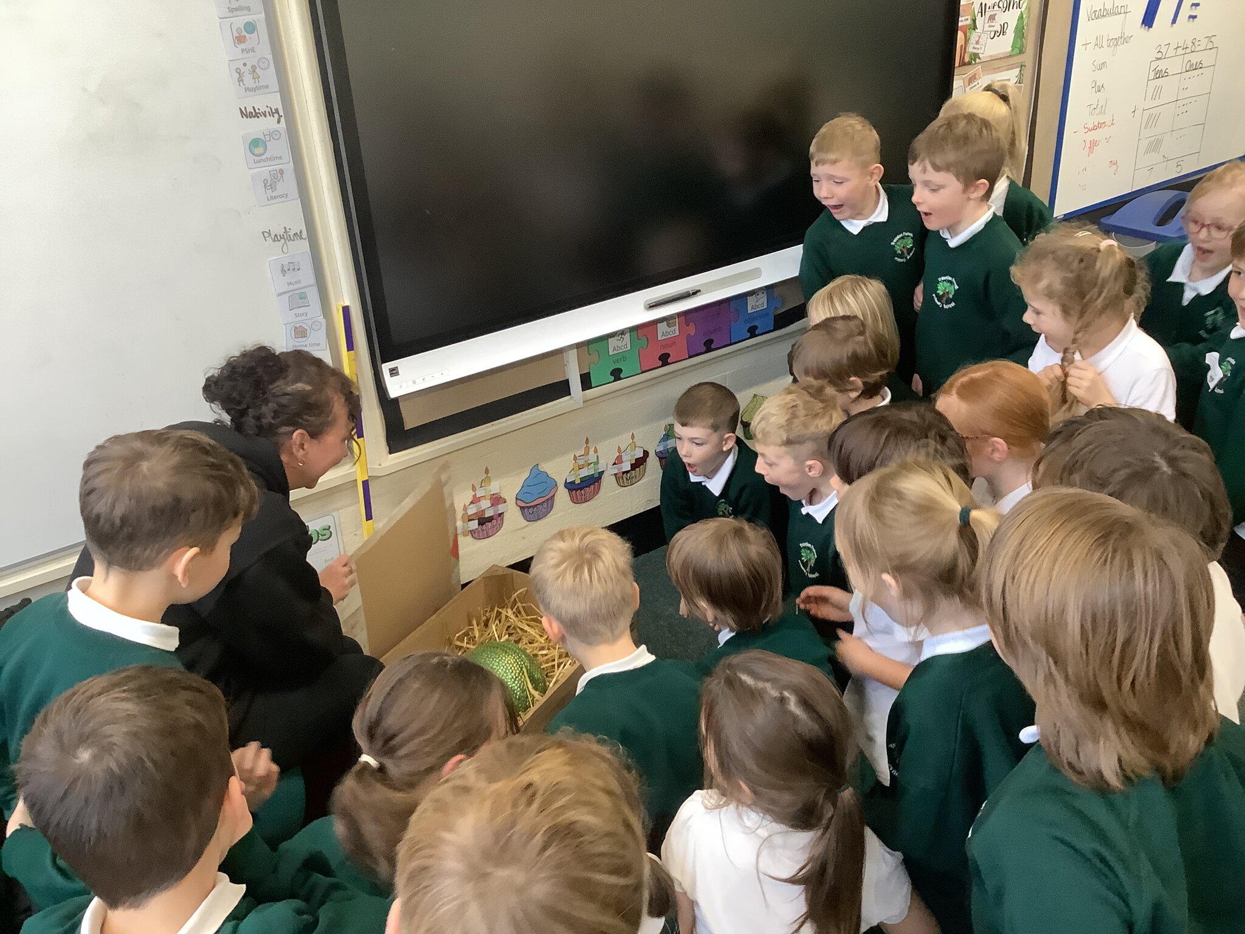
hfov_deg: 58.4
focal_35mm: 31
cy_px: 467
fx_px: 1115
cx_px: 622
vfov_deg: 45.4
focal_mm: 3.3
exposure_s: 1/50
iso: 250
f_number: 2.4
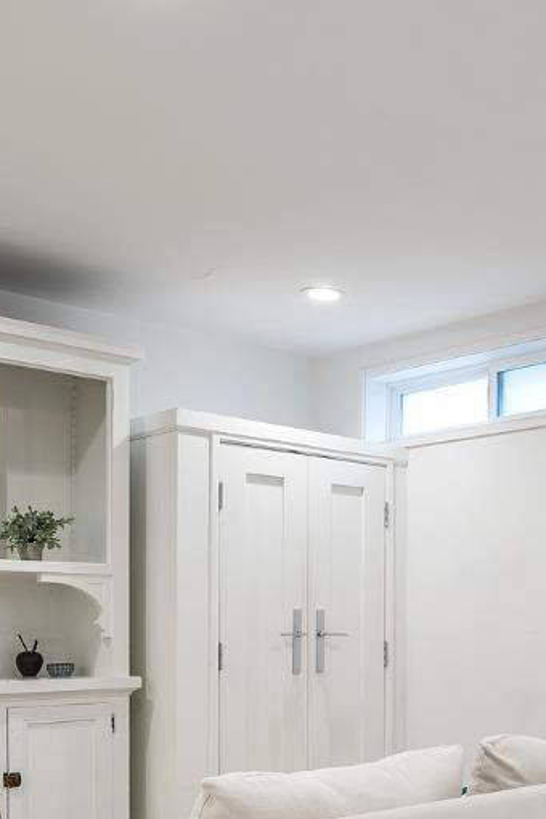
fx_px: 1069
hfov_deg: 27.0
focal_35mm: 47
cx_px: 548
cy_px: 621
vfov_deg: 40.6
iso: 200
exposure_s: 1/4
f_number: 8
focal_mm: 16
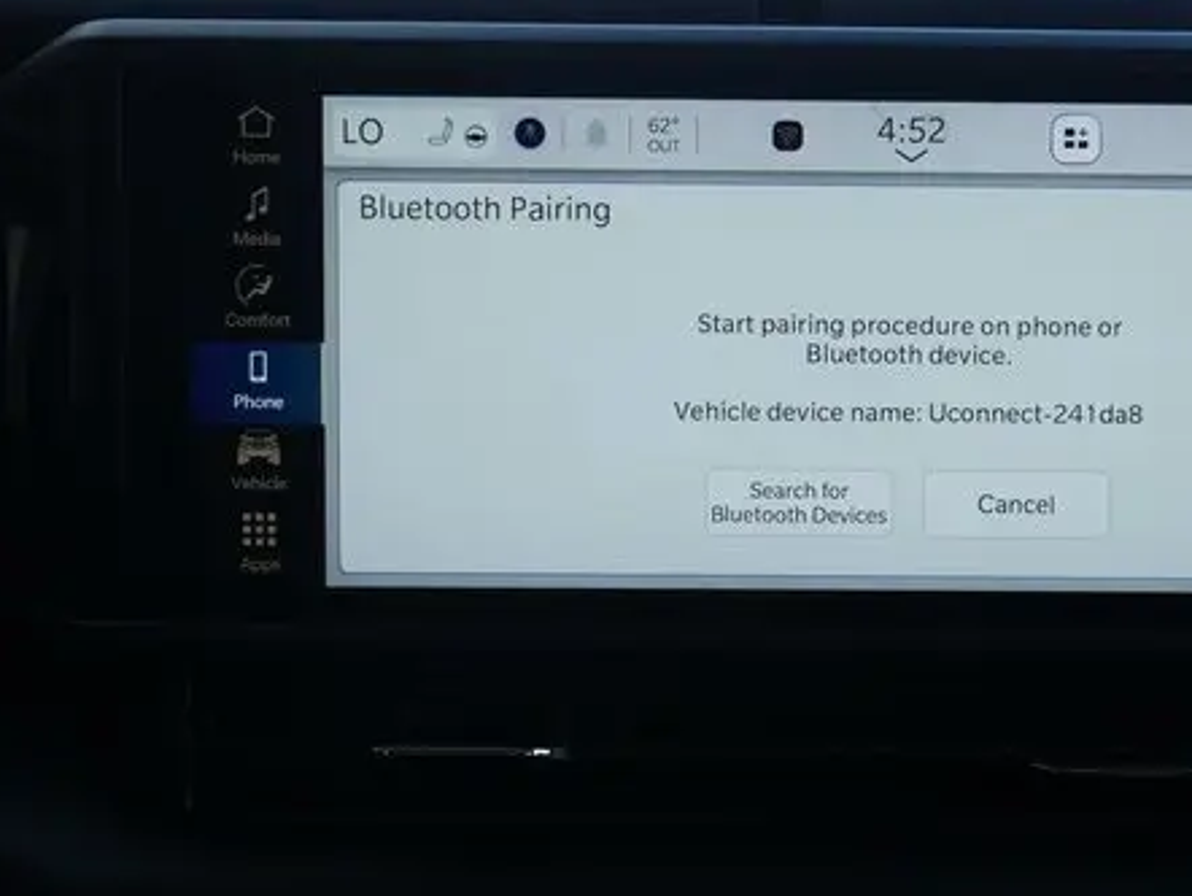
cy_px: 447
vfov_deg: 26.6
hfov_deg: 34.4
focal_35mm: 55
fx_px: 1895
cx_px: 852
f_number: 5
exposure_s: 1/160
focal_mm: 19
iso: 200
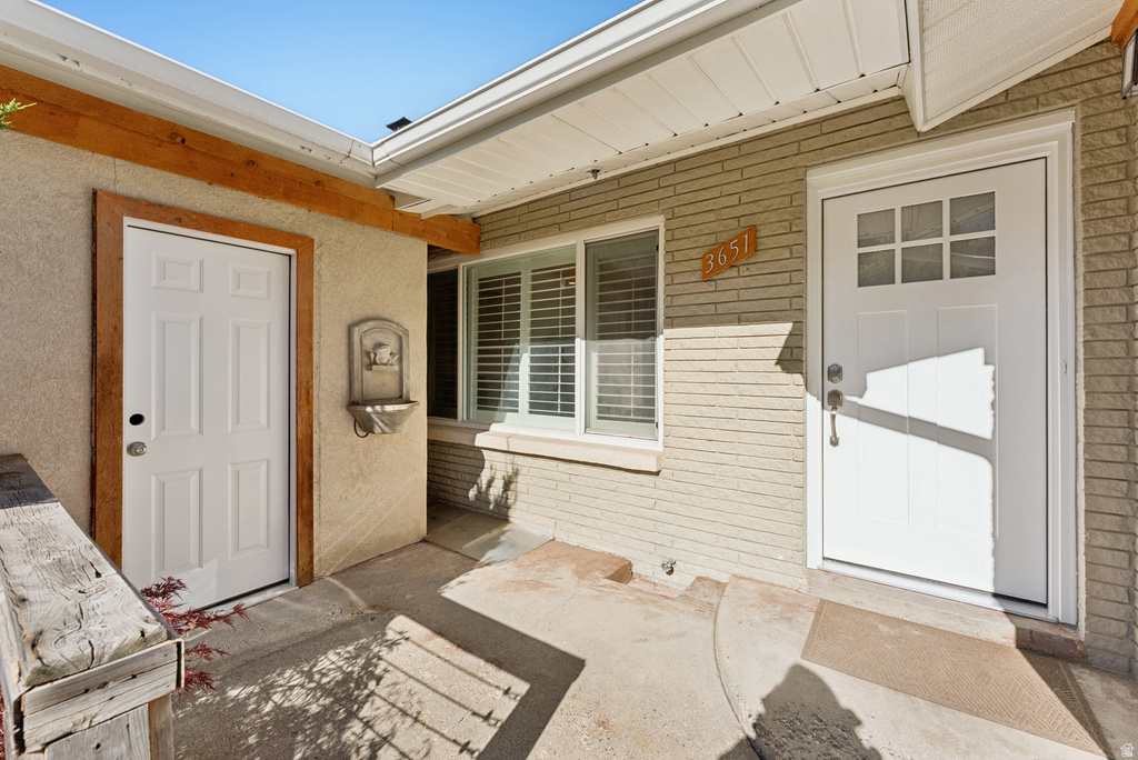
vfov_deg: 81.3
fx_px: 443
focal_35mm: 14
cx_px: 569
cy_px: 380
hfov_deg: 104.2
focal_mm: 14
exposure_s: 1/2500
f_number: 8
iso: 640
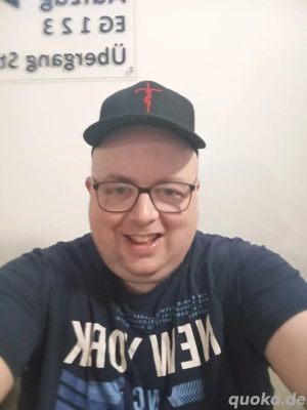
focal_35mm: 26
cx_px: 154
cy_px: 205
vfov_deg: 67.3
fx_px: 307
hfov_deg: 53.1
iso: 1080
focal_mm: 2.77
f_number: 2
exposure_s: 1/20
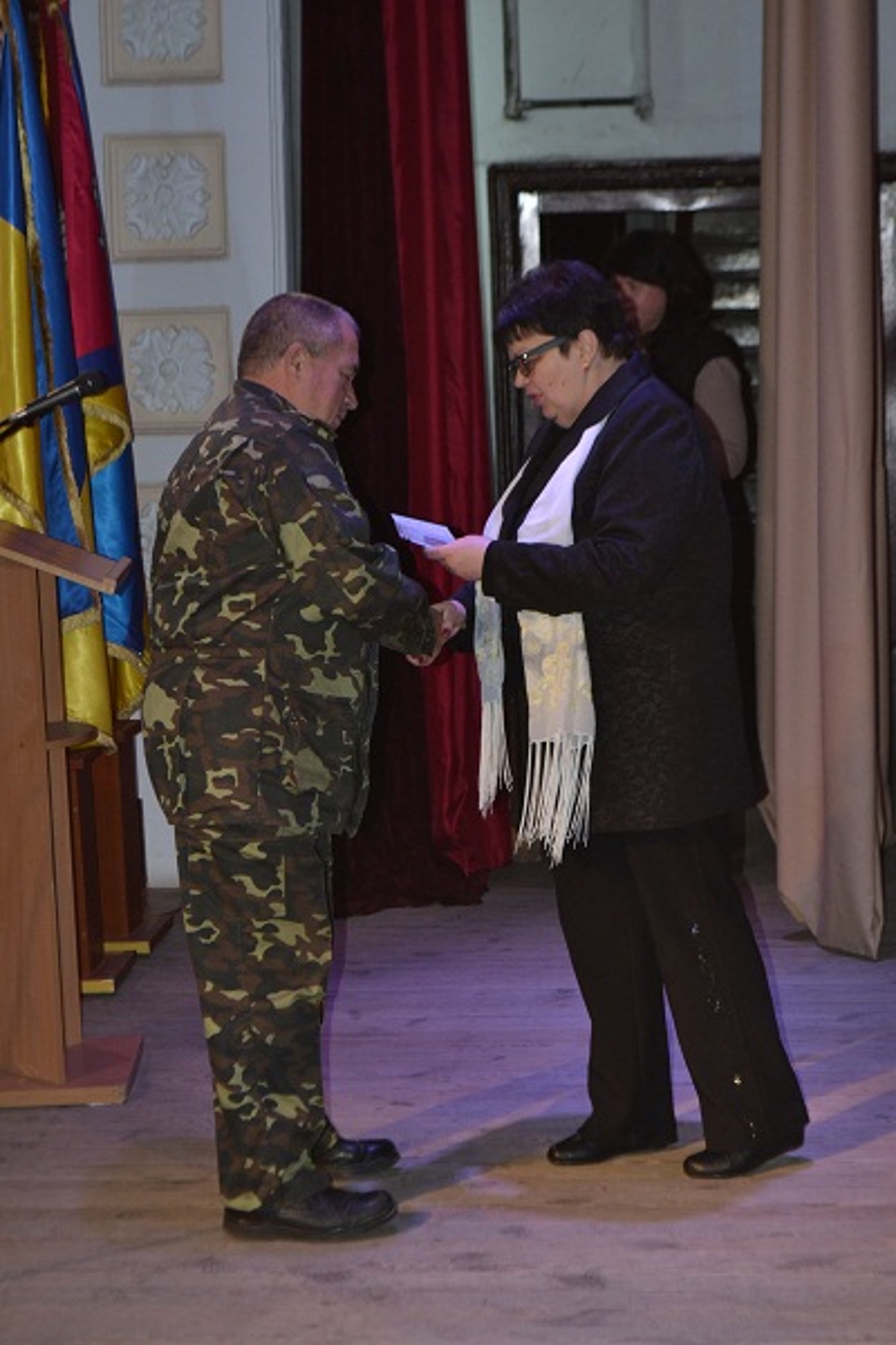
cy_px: 672
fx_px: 3080
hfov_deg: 16.6
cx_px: 448
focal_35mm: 82
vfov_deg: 24.6
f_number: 7.1
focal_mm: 55
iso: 800
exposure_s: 1/200
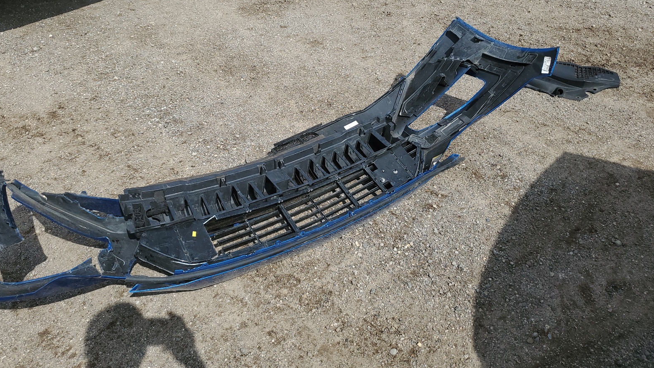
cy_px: 135
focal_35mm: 29
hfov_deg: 66.1
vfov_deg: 39.9
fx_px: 503
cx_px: 324
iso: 50
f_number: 1.5
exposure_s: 1/5000
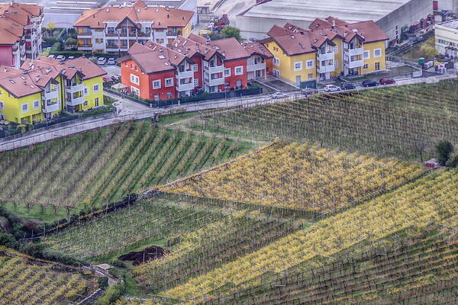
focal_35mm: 300
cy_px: 152
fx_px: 3816
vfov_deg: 4.6
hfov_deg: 6.9
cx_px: 229
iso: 400
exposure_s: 1/200
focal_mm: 200
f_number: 3.5
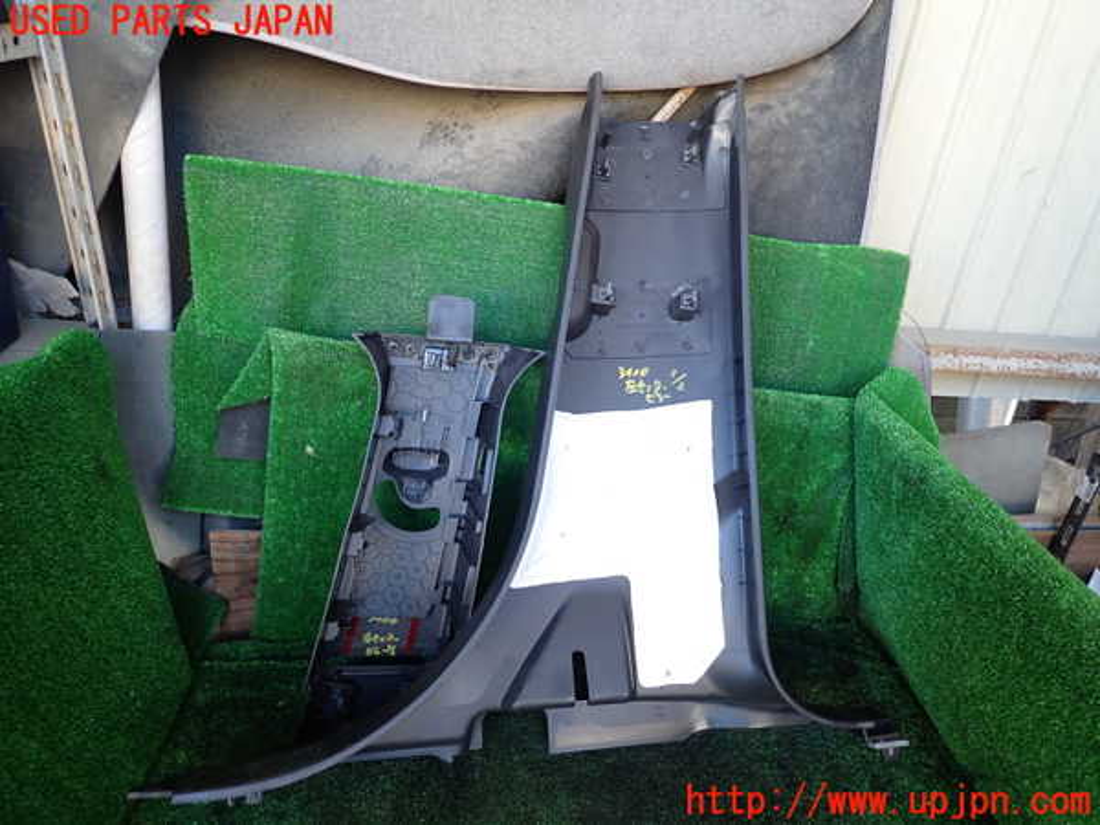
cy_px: 412
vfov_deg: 54.9
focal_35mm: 25
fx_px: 794
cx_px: 550
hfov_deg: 69.4
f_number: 2
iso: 200
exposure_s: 1/60
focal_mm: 4.5
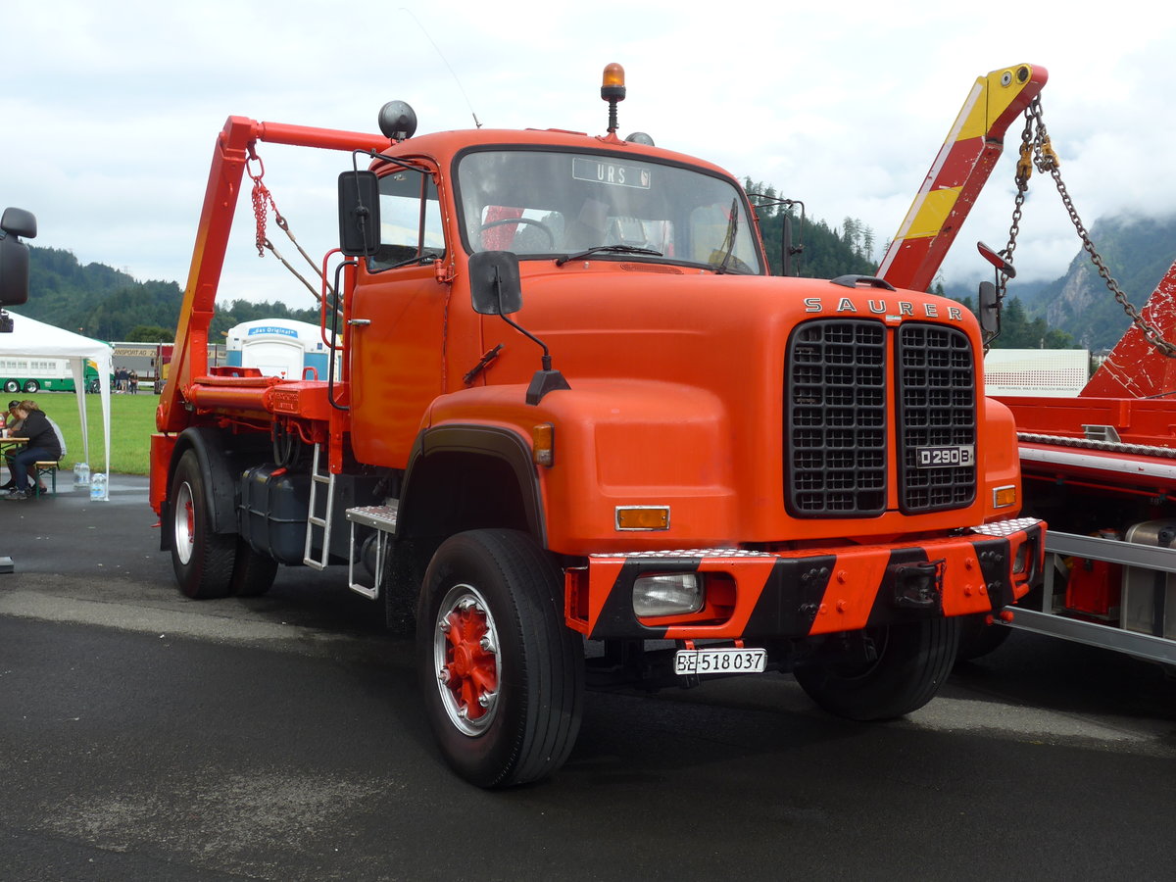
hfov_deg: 51.4
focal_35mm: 36
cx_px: 588
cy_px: 441
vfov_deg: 39.7
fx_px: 1223
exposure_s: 1/800
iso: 80
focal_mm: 7.5
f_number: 2.8
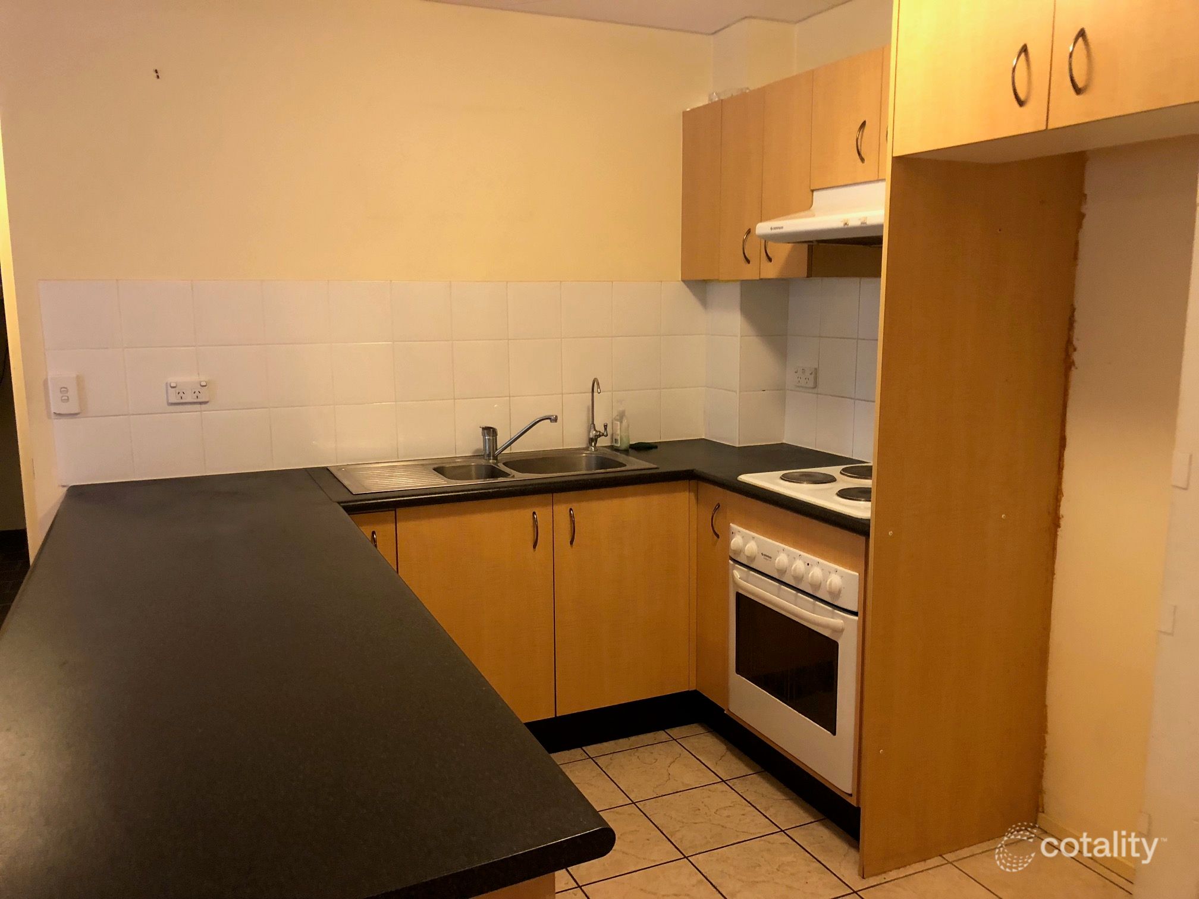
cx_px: 600
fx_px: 970
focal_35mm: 28
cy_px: 450
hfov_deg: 63.4
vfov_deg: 49.7
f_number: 1.8
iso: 100
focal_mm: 3.99
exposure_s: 1/17
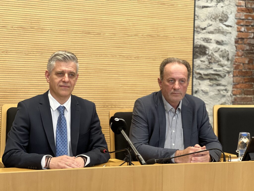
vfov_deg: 19.1
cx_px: 127
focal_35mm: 77
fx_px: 565
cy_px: 96
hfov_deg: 25.3
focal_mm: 9
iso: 200
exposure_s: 1/121
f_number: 2.8
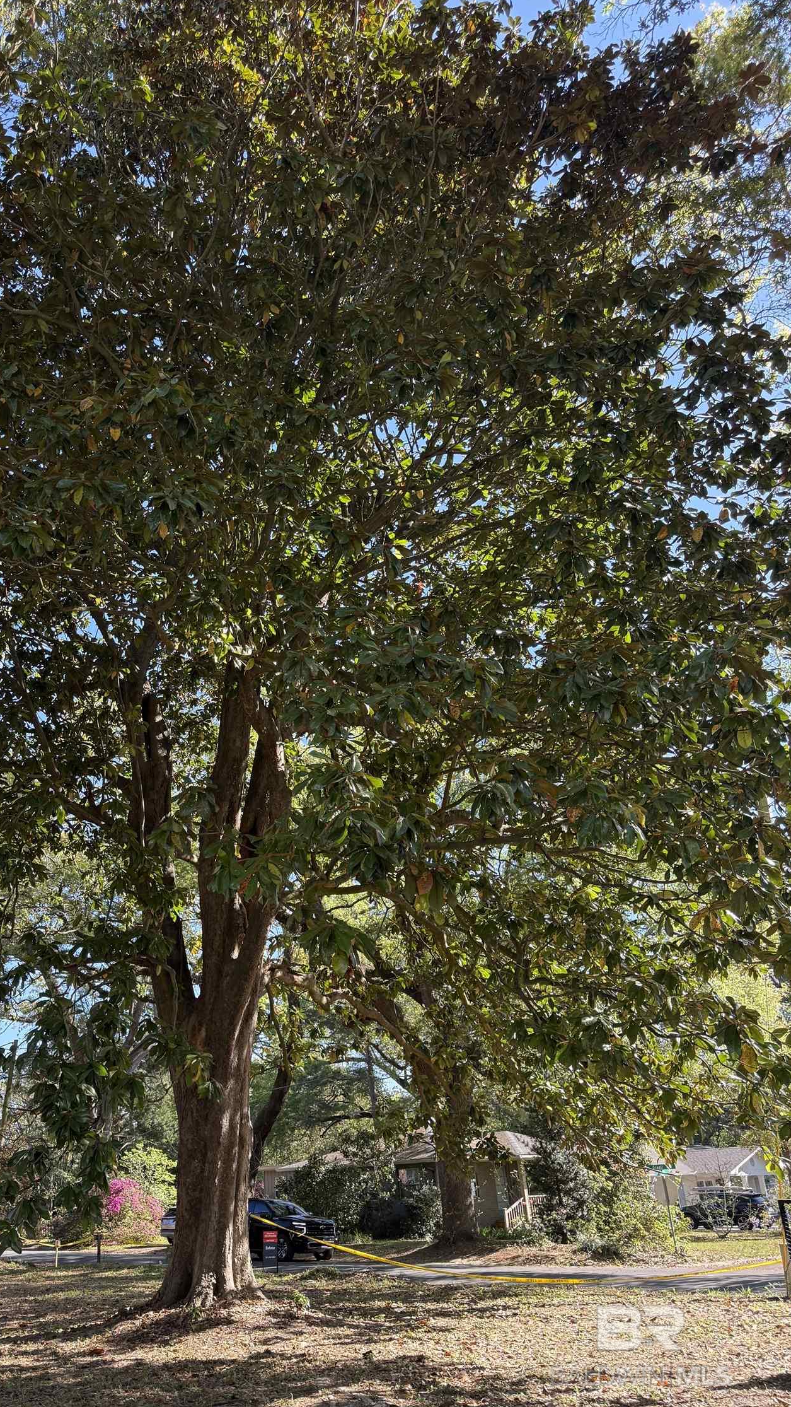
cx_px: 254
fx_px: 1007
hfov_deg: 42.2
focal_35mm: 27
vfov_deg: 69.9
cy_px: 712
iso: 100
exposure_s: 1/539
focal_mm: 6.76
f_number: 1.78
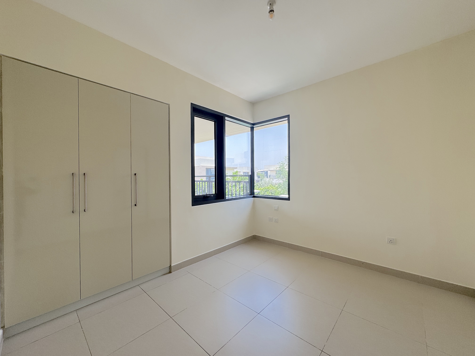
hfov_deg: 102.1
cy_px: 178
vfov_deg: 85.7
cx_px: 238
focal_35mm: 14
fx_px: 192
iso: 40
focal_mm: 2.22
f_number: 2.2
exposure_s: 1/167
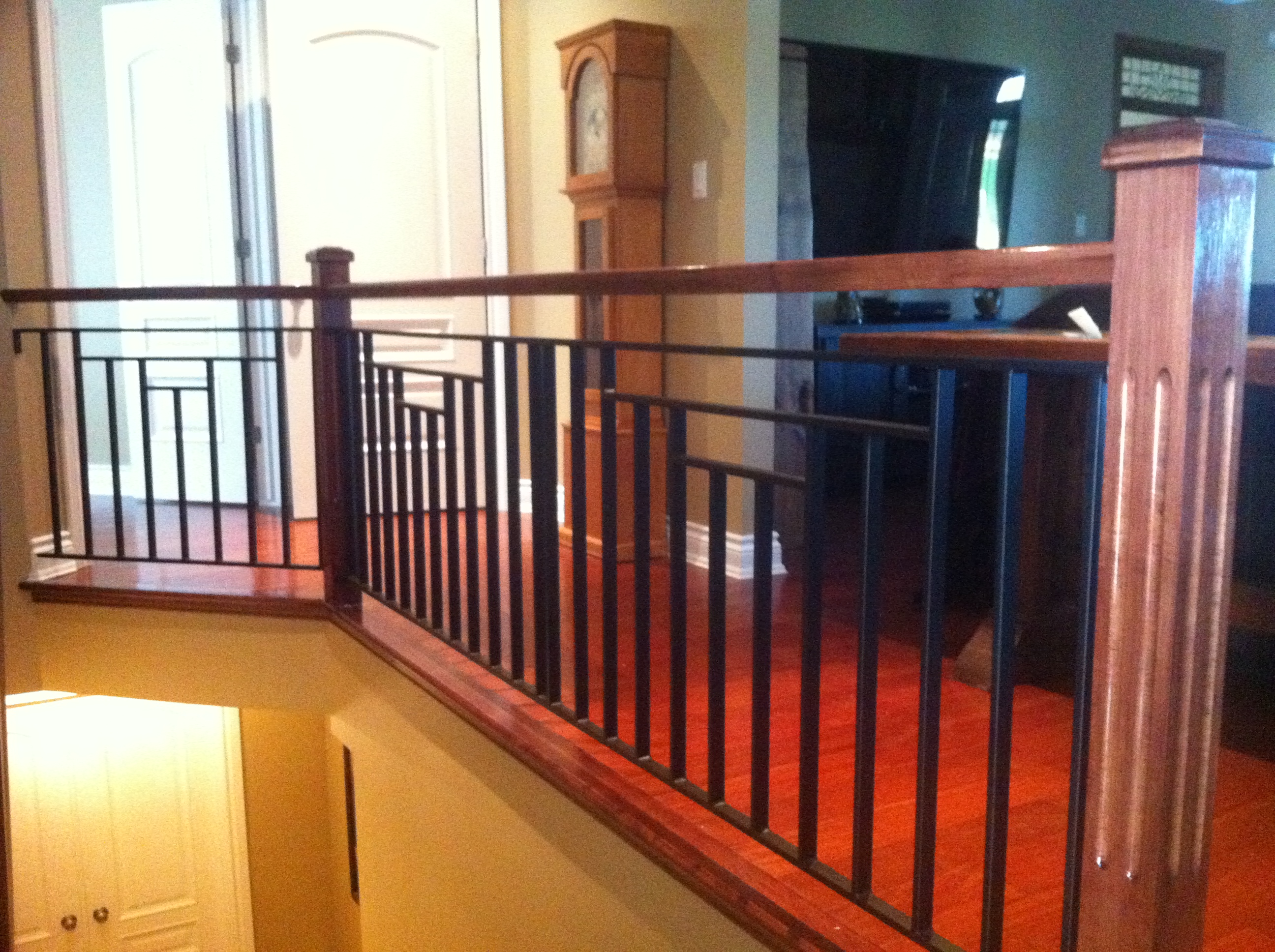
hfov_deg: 52.7
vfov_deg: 40.6
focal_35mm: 35
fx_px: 1287
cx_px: 638
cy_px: 476
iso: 1000
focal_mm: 3.85
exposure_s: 1/15
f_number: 2.8
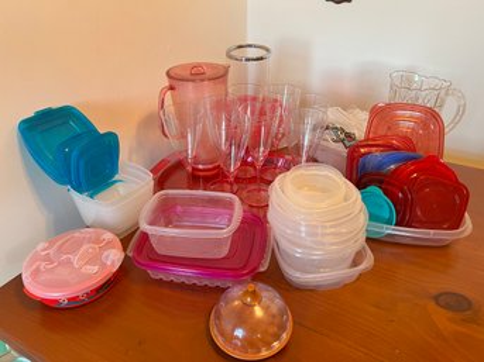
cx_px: 242
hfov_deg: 67.3
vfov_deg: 53.0
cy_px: 181
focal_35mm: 26
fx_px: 363
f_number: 1.5
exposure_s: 1/60
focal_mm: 5.7
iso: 200
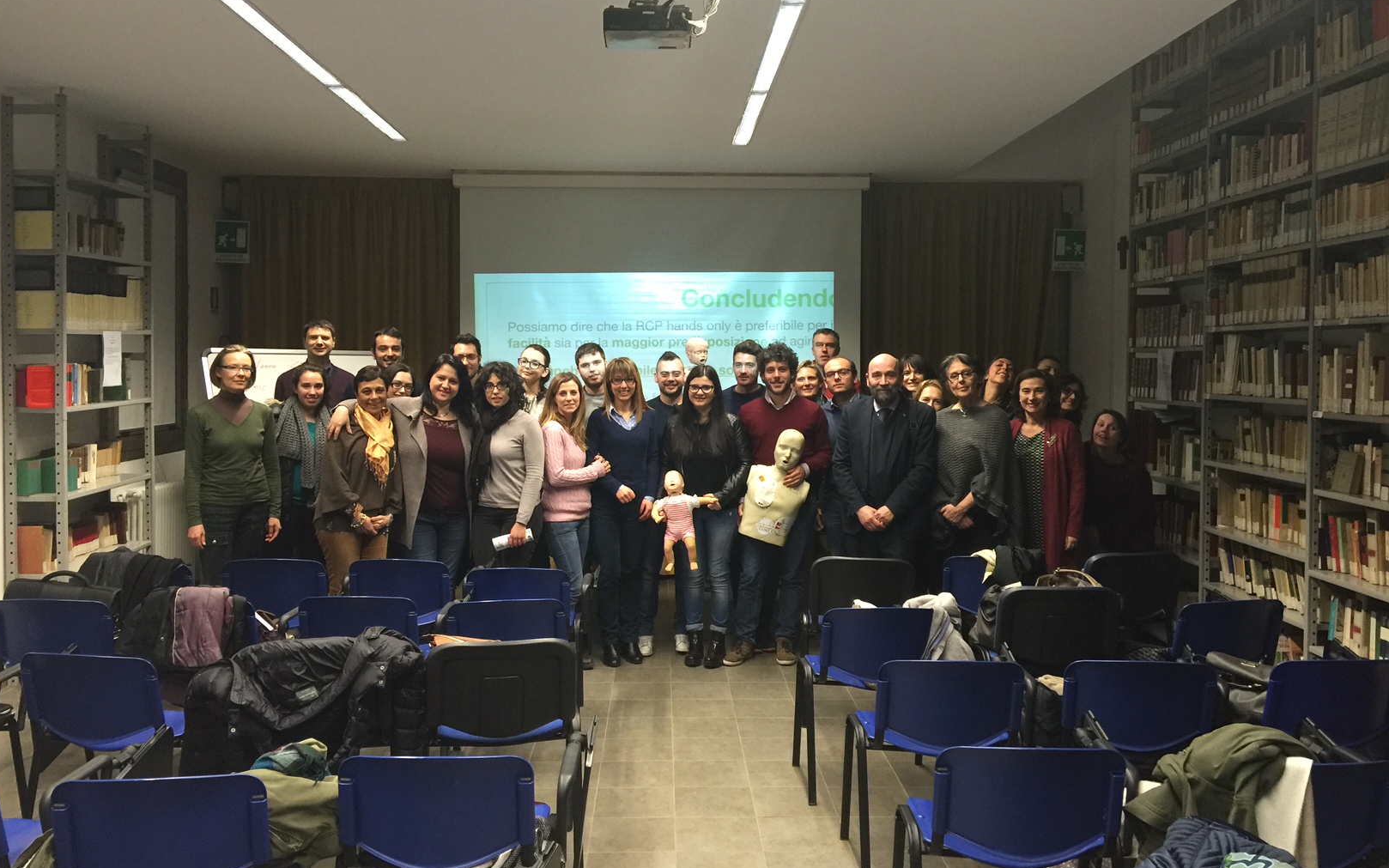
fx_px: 1173
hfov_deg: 61.2
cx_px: 689
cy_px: 382
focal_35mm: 31
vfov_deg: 40.5
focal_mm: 4.15
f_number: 2.2
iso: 100
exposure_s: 1/17
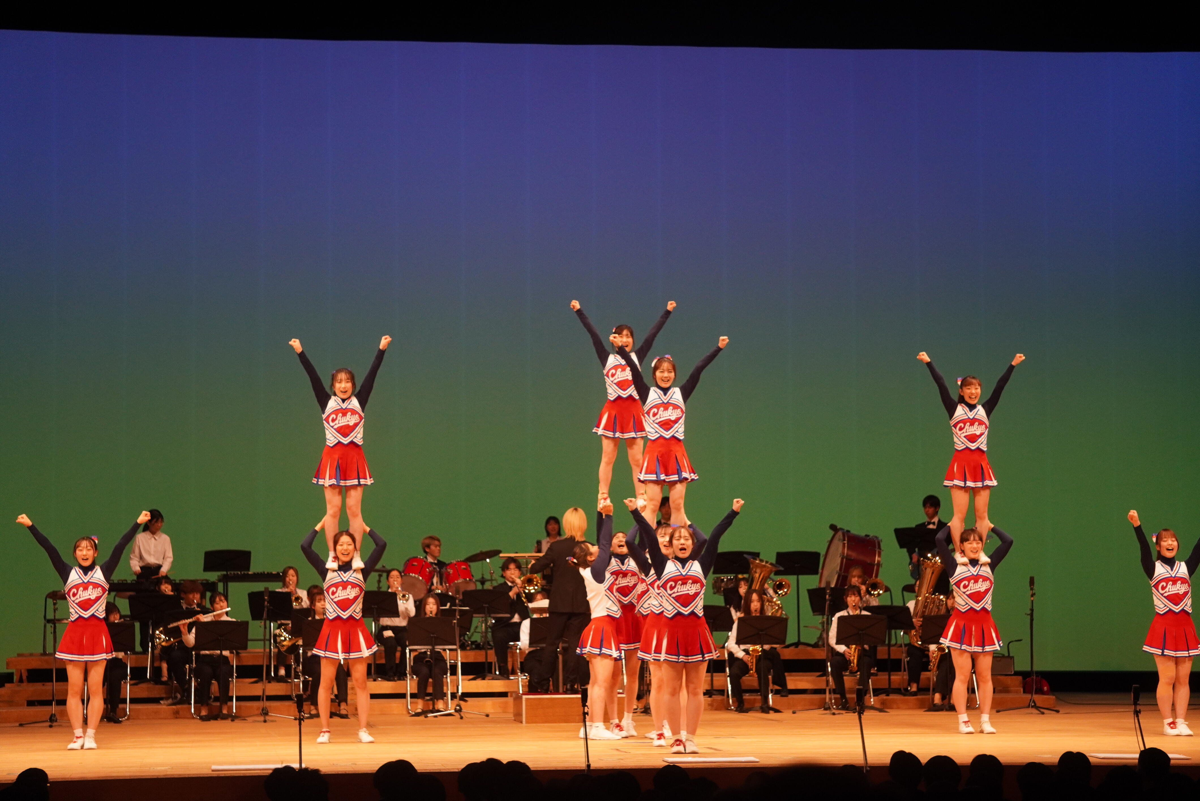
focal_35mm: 84
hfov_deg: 24.2
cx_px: 600
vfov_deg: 16.3
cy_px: 400
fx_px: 2801
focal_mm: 56
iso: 1000
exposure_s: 1/160
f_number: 4.5
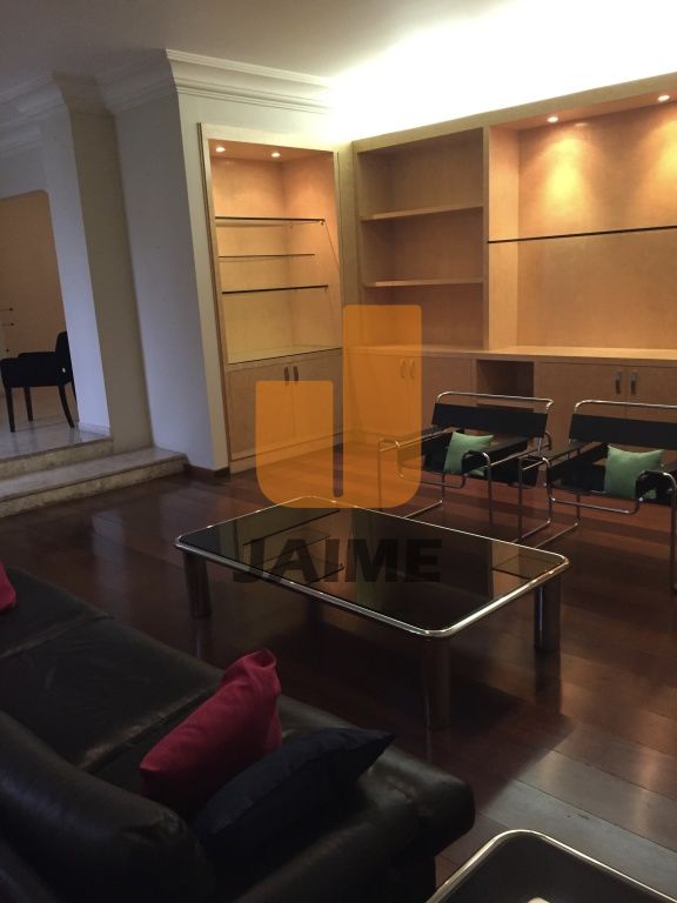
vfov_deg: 61.7
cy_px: 452
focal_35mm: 29
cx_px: 338
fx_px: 756
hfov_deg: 48.2
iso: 250
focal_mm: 4.15
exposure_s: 1/30
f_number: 2.2
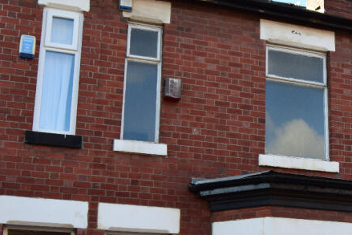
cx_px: 291
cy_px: 198
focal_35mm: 63
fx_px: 616
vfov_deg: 21.2
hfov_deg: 30.9
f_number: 9
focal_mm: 18
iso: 400
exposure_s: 1/160
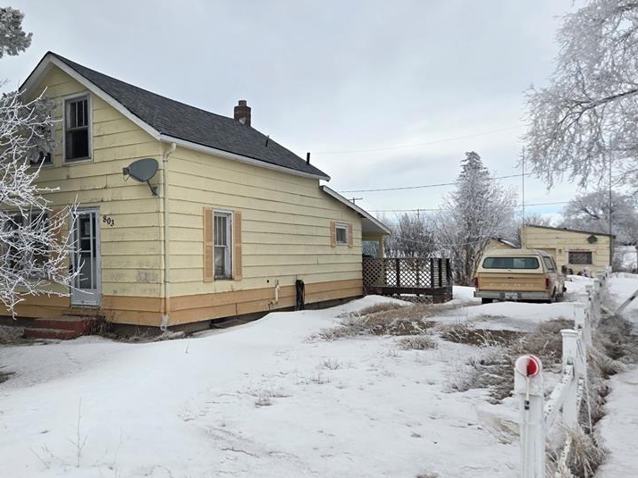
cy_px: 227
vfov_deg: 42.9
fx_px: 608
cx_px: 183
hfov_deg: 53.6
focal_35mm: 33
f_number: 1.8
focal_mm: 5.4
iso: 25
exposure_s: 1/2283
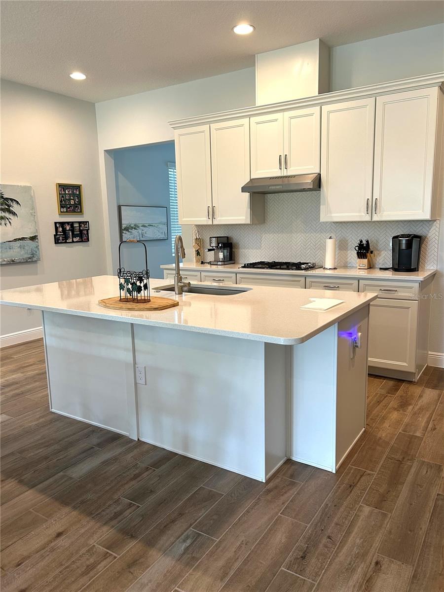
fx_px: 445
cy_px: 296
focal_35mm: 26
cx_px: 222
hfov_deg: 53.1
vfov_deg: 67.3
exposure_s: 1/120
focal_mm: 5.7
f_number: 1.5
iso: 125
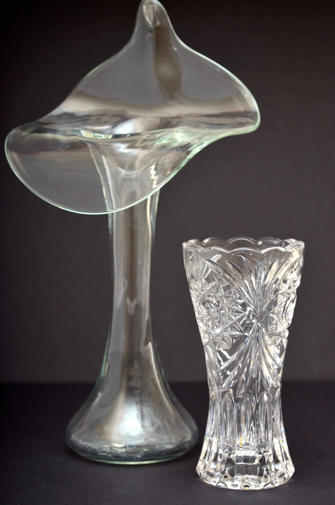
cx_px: 168
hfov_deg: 16.5
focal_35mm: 82
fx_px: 1157
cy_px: 252
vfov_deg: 24.7
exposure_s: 1/320
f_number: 5.6
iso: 100
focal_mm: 55
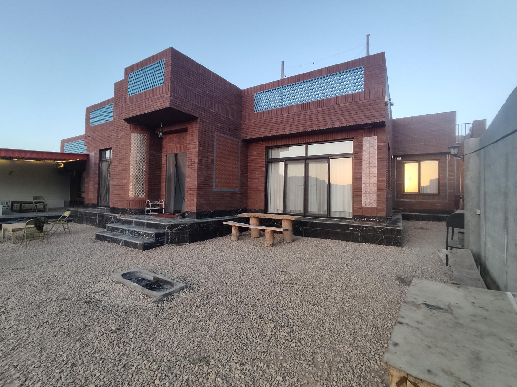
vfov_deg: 81.7
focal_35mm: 15
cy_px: 194
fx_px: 224
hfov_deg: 98.2
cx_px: 258
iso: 64
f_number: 2.2
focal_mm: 1.6
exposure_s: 1/100
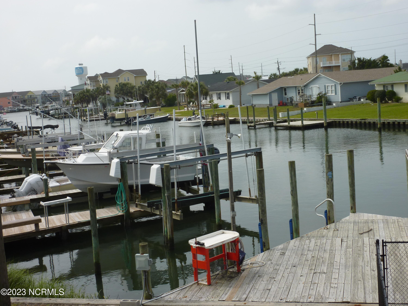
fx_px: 566
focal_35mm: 48
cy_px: 153
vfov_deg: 30.3
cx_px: 204
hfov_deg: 39.7
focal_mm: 7.9
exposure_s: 1/500
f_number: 5.6
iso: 100
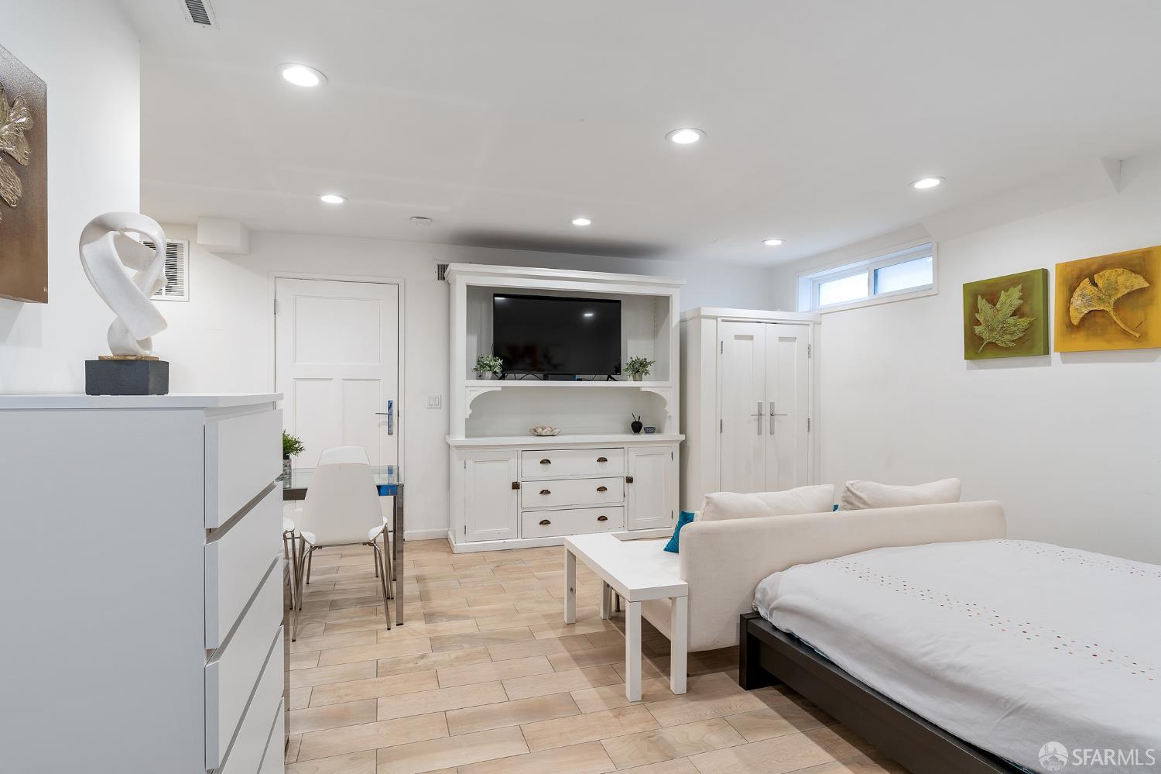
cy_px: 387
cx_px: 580
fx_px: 580
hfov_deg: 90.0
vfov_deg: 67.3
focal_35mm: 18
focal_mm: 18
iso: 200
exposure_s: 1/4
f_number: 8
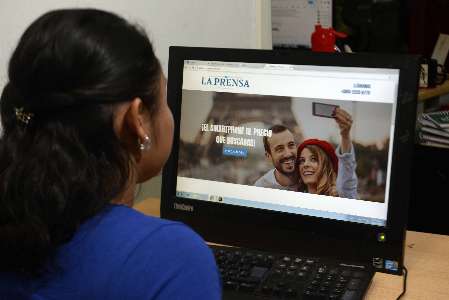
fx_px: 823
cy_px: 150
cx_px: 224
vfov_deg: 20.6
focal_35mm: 66
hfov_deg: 30.5
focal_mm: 66
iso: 1000
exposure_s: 1/60
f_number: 5.6
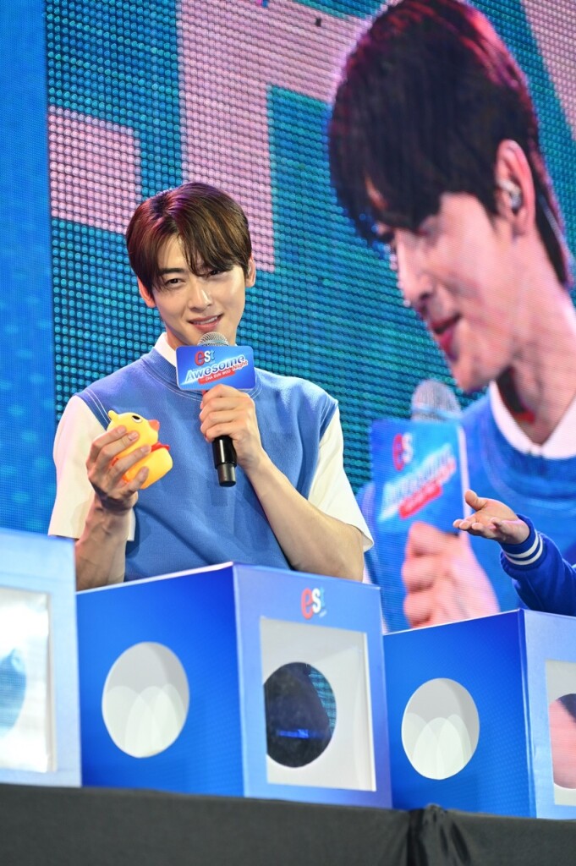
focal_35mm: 110
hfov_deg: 12.4
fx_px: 2644
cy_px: 433
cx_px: 288
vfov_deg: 18.6
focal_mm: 110
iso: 640
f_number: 5
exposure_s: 1/160
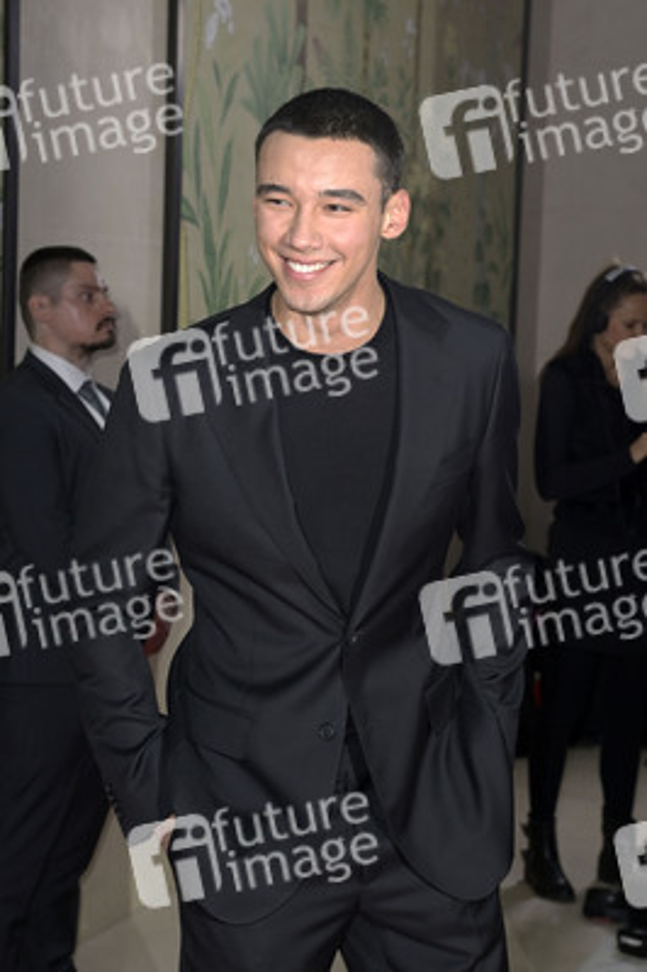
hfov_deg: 20.6
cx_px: 324
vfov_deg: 30.5
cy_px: 486
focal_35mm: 66
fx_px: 1782
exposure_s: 1/200
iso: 640
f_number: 5.6
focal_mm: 66
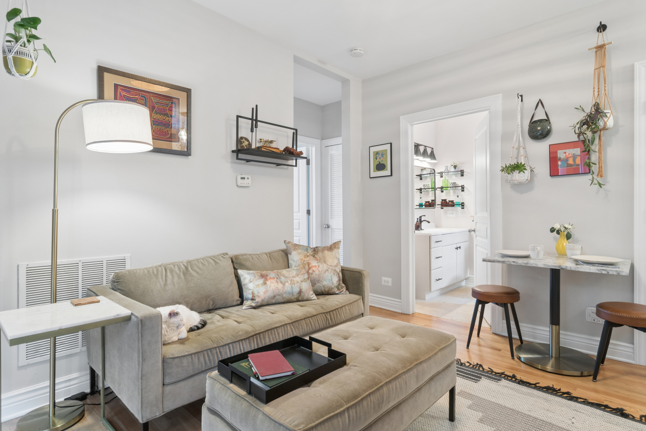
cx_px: 323
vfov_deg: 67.4
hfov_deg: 90.0
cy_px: 216
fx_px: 323
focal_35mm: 18
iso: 200
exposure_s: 1/3.33
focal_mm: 12
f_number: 8
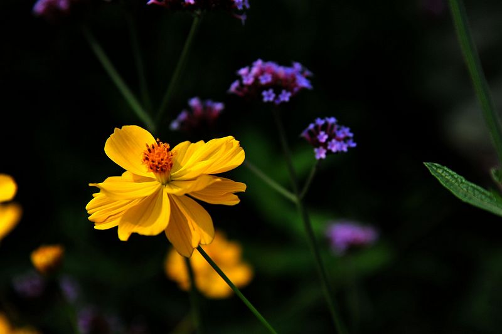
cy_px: 167
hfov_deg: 17.1
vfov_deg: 11.4
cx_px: 251
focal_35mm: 120
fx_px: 1673
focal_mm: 120
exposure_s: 1/5000
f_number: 5.6
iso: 800
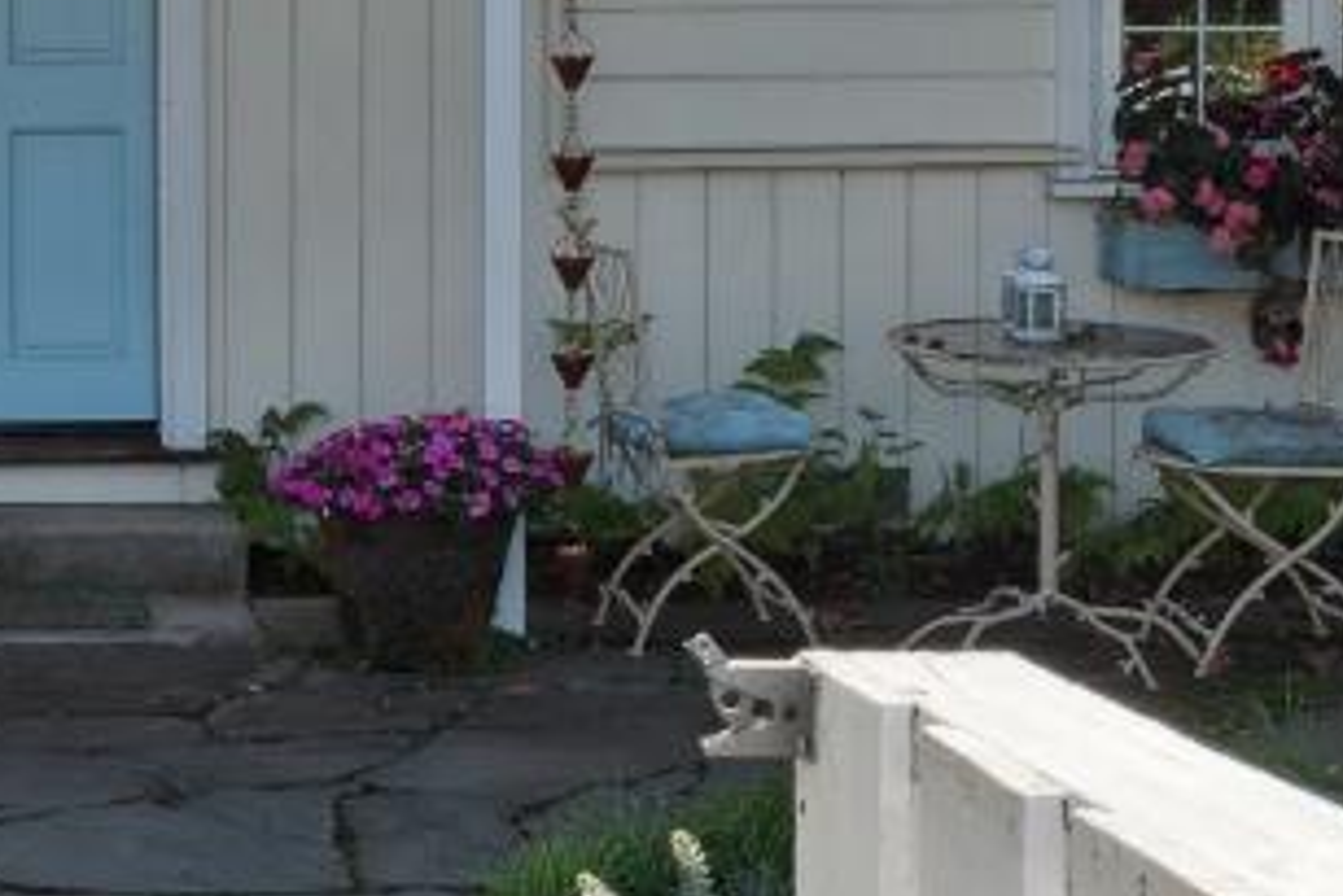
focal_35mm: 88
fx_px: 3284
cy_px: 13
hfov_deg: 22.3
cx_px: 31
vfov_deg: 15.3
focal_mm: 18
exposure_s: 1/250
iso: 320
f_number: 11
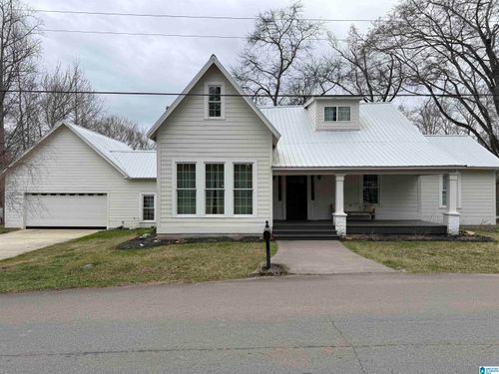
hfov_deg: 71.6
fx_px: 346
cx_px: 250
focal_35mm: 24
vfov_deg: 56.8
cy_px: 187
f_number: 1.78
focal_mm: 6.76
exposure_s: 1/1689
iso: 80
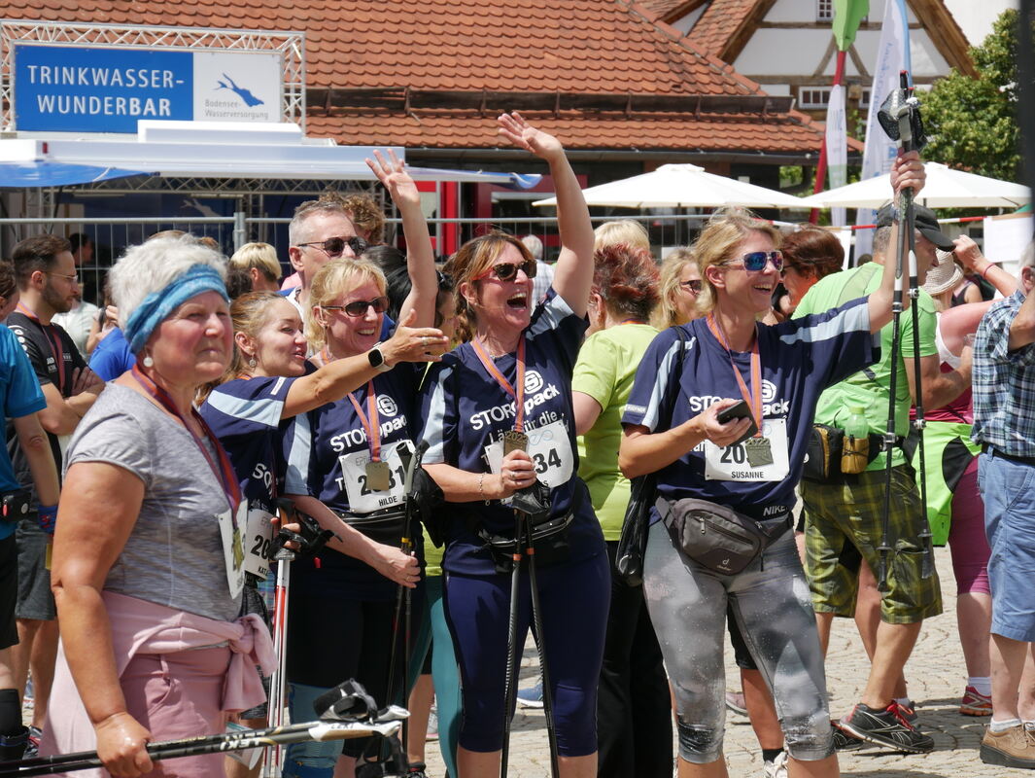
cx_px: 518
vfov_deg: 12.2
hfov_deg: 16.1
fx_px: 3650
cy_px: 389
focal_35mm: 122
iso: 200
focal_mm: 61
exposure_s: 1/1000
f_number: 5.2
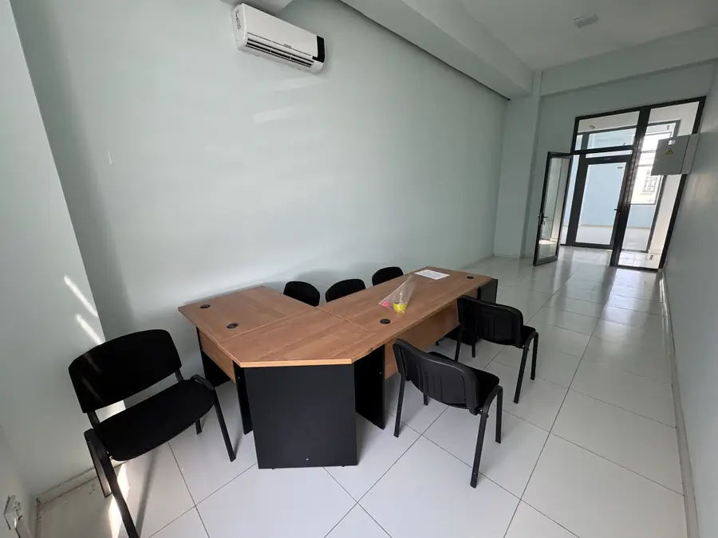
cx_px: 359
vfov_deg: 85.7
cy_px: 269
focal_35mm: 14
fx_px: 290
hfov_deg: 102.1
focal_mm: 2.22
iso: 160
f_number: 2.2
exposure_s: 1/99
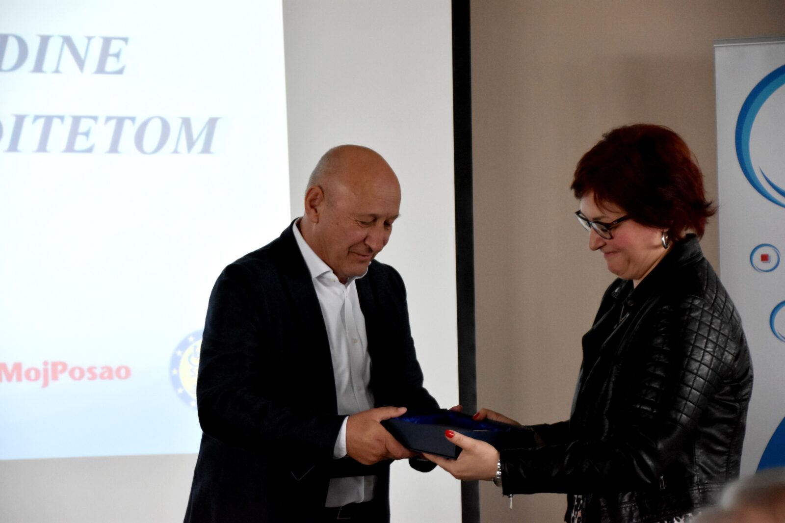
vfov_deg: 9.6
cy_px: 262
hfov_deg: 14.4
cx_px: 392
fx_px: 3106
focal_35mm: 142
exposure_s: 1/250
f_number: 5.3
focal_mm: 95
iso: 2800
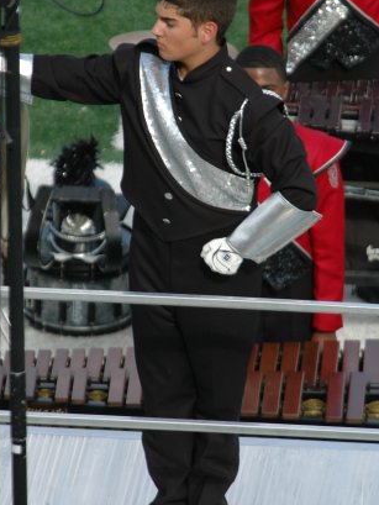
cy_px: 243
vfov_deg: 2.5
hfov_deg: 1.9
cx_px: 172
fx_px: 11731
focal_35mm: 804
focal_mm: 380
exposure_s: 1/400
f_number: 5.6
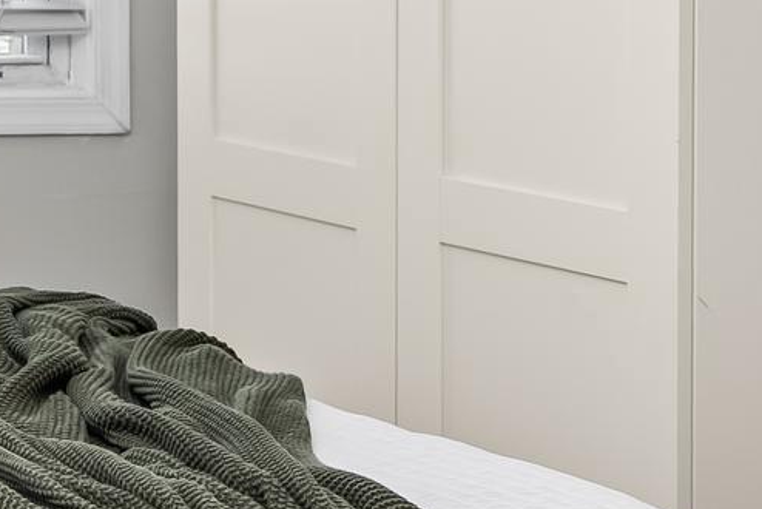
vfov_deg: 9.3
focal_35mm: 145
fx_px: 3071
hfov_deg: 12.6
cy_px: -145
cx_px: -711
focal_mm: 35
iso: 320
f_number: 6.3
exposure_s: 1/160
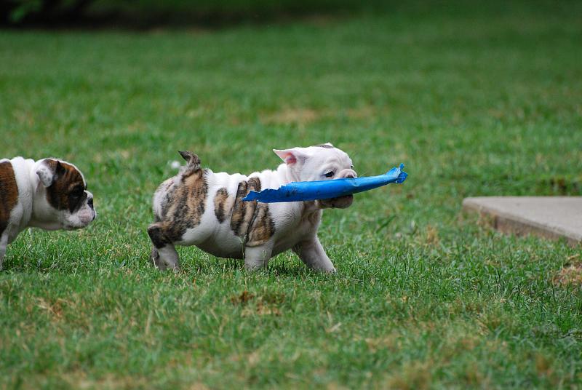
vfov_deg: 3.5
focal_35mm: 390
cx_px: 291
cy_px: 195
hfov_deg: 5.3
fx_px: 6314
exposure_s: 1/500
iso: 800
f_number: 5.6
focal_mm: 260
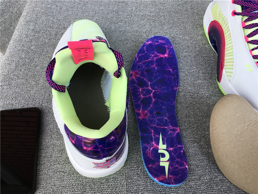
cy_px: 97
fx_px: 231
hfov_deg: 58.4
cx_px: 129
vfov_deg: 45.4
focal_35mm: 31
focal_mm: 3.3
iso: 25
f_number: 2.4
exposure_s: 1/179
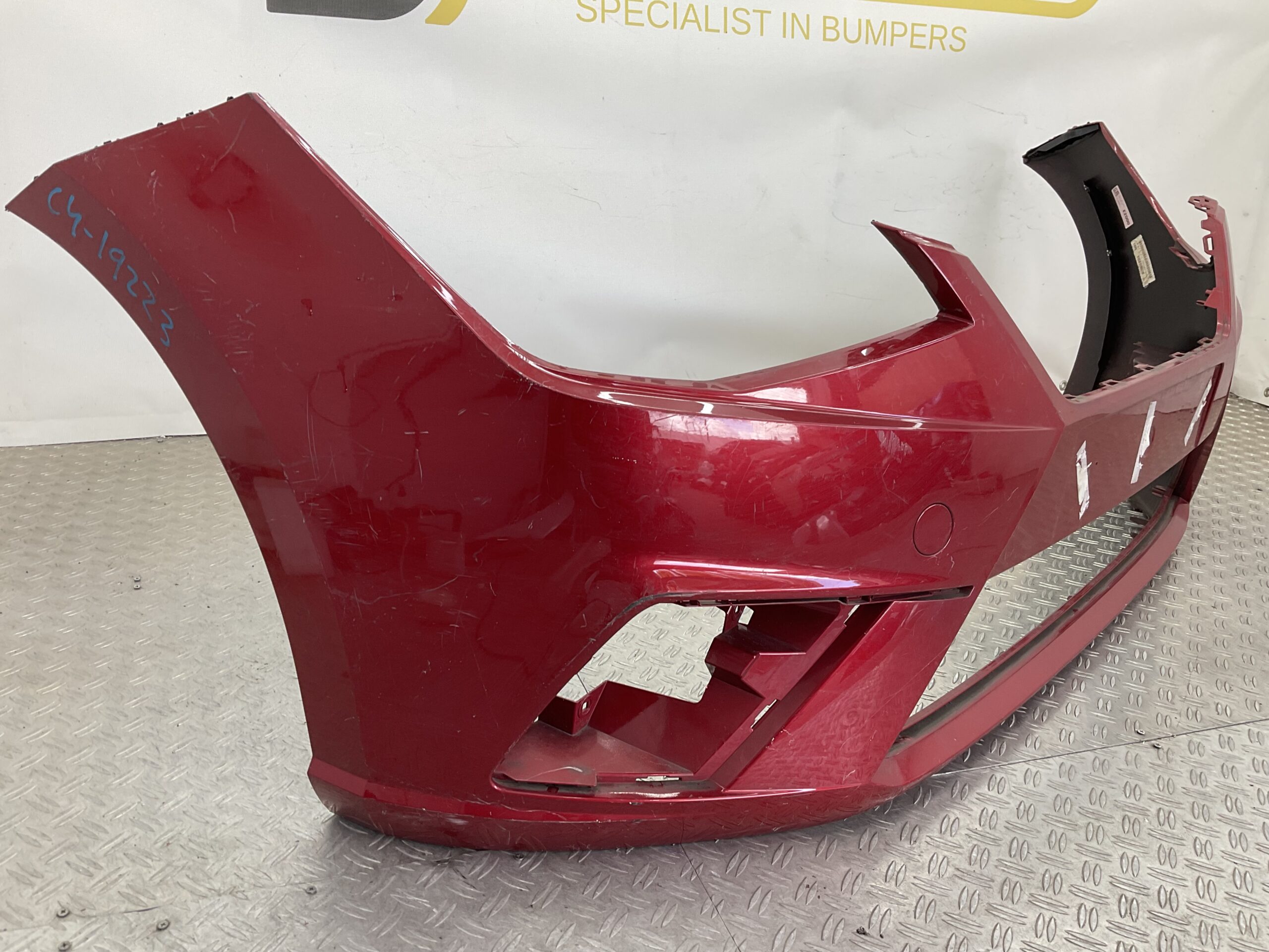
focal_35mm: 29
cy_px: 476
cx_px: 634
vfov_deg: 48.2
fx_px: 1063
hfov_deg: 61.7
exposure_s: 1/100
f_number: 1.8
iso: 25
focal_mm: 3
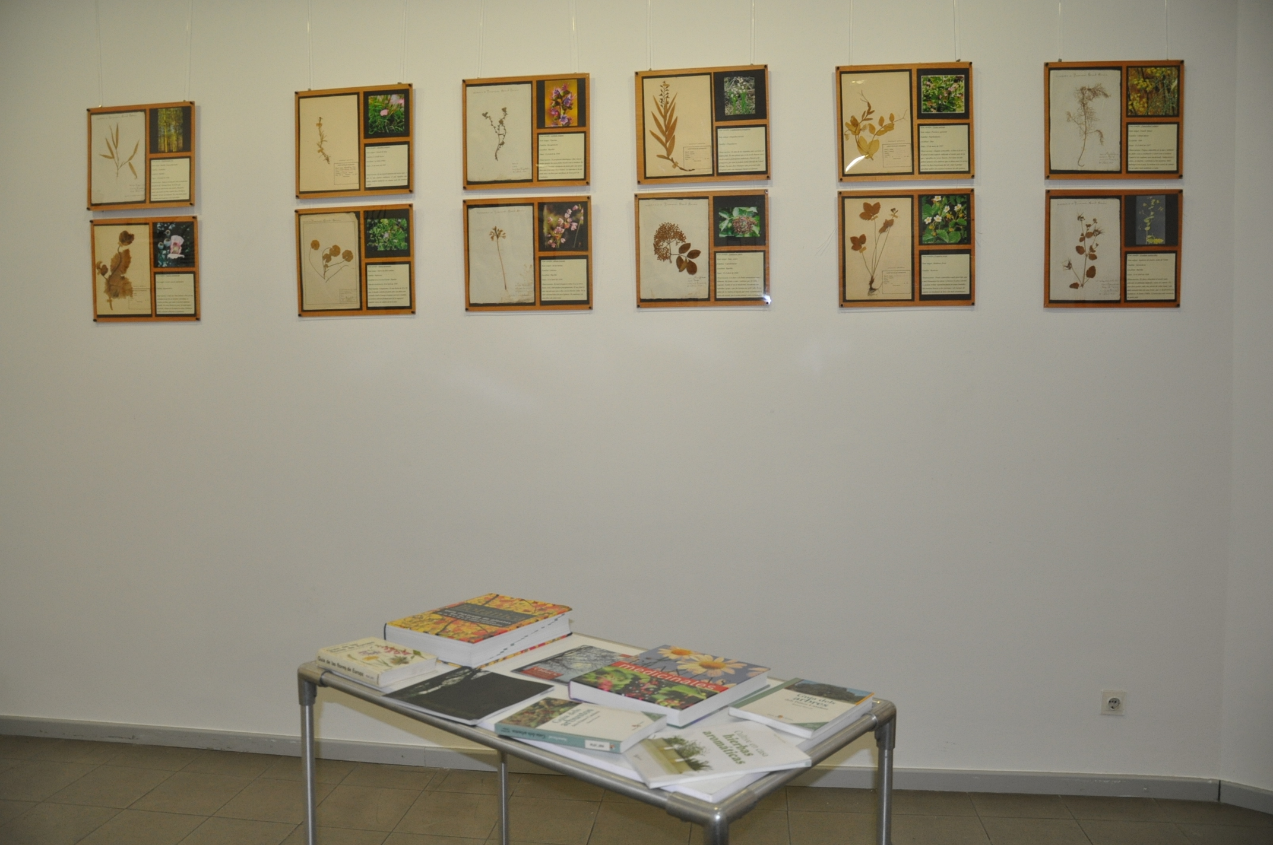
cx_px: 636
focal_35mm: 27
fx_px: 954
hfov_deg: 67.4
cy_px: 422
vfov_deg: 47.8
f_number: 3.5
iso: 800
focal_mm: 18
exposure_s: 1/80
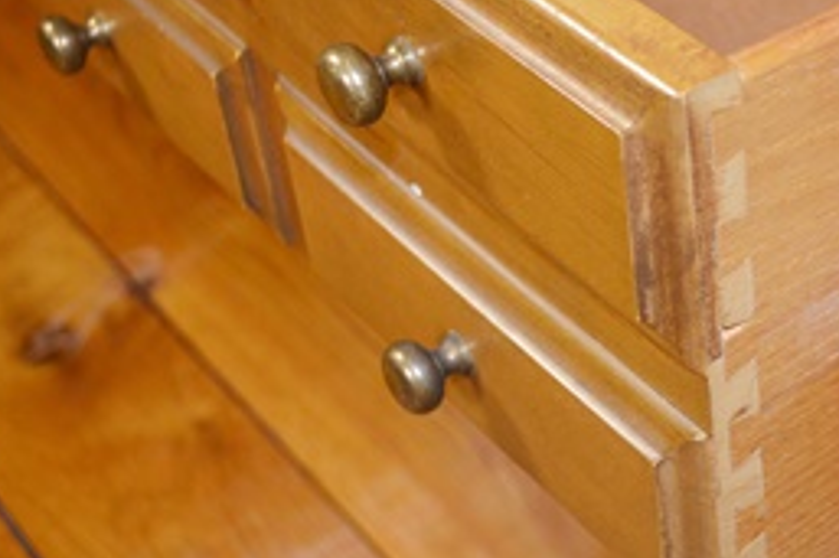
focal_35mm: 84
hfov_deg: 23.0
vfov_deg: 16.2
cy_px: 277
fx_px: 1956
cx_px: 881
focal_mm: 24
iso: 640
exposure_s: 1/60
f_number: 4
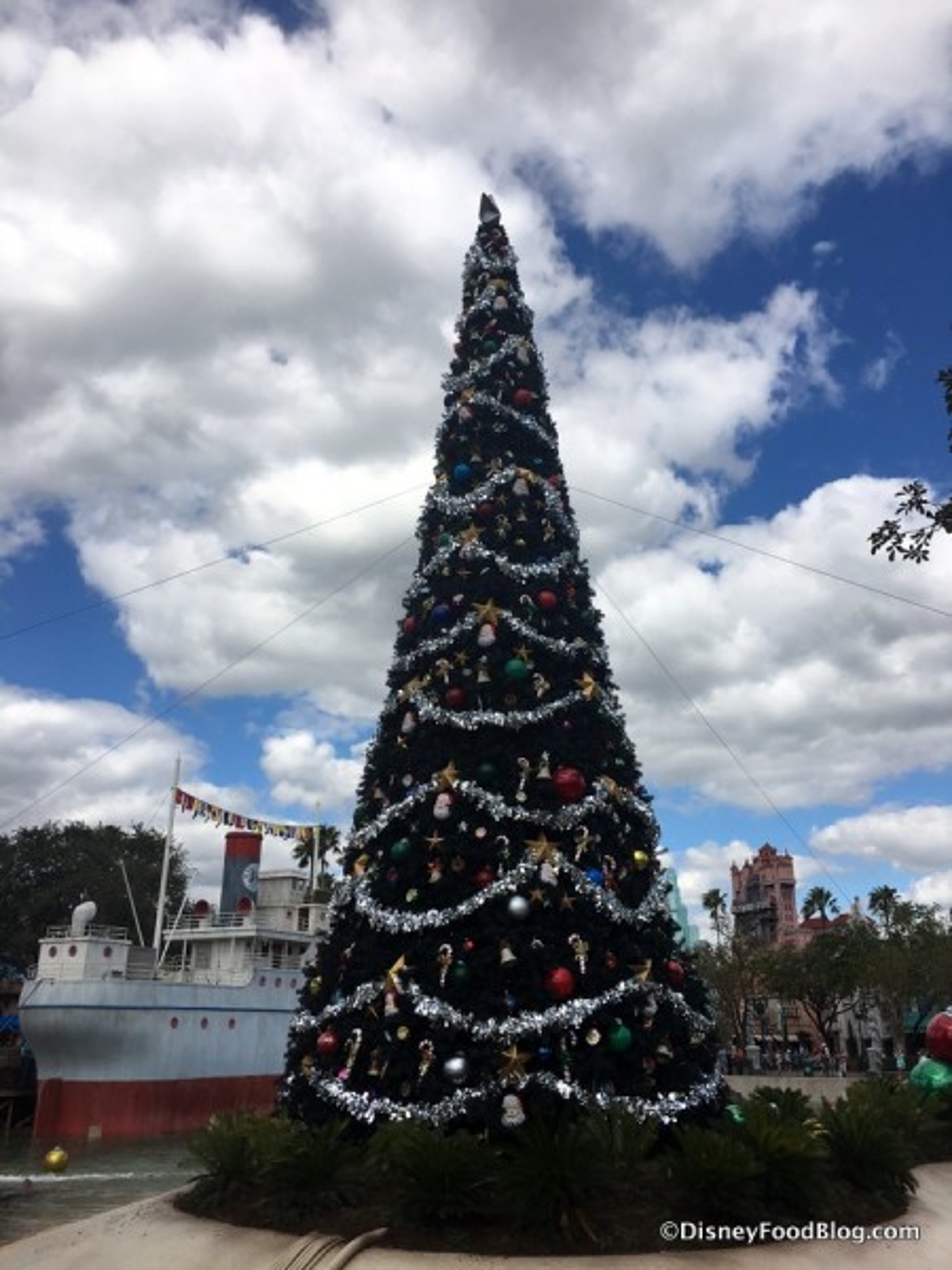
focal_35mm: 29
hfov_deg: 48.2
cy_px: 635
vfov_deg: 61.7
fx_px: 1063
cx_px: 476
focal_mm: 4.15
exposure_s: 1/2331
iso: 25
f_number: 2.2
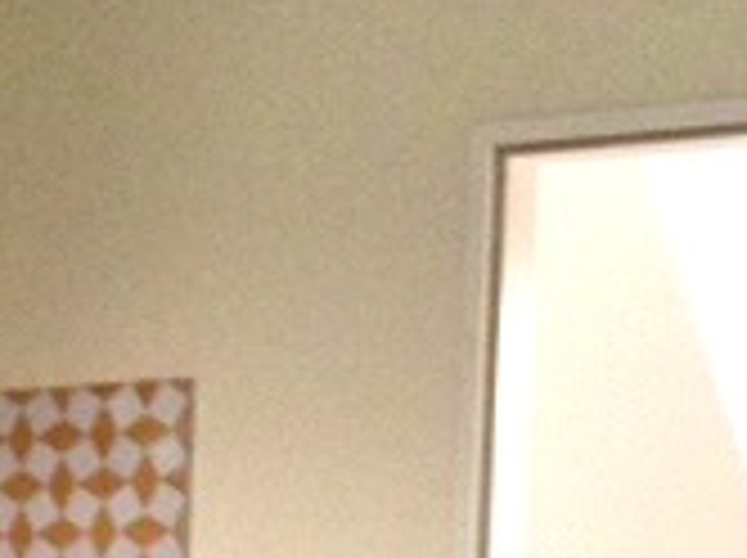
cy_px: 1026
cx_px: -220
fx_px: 2909
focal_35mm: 135
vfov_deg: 10.3
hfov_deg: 14.1
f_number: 2.4
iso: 320
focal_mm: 4.28
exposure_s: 1/20
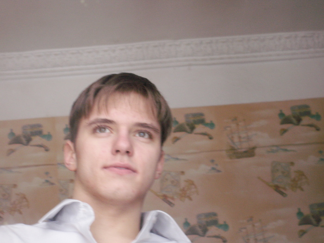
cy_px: 122
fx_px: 768
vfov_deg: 18.0
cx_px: 162
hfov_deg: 23.8
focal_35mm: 82
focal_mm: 13.69
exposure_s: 1/4
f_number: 3.5
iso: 160
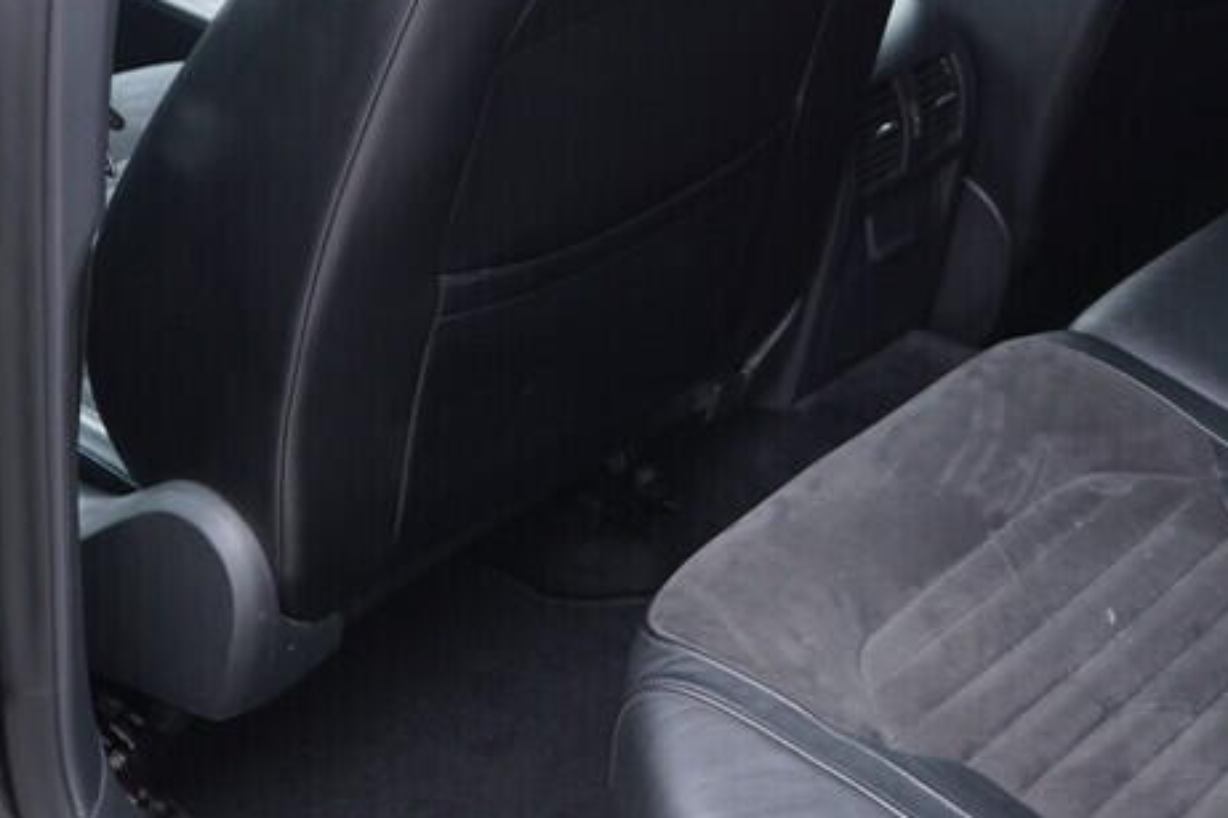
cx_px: 834
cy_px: 132
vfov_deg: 16.9
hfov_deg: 25.2
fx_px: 2728
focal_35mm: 80
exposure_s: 1/40
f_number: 2.8
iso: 400
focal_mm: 24
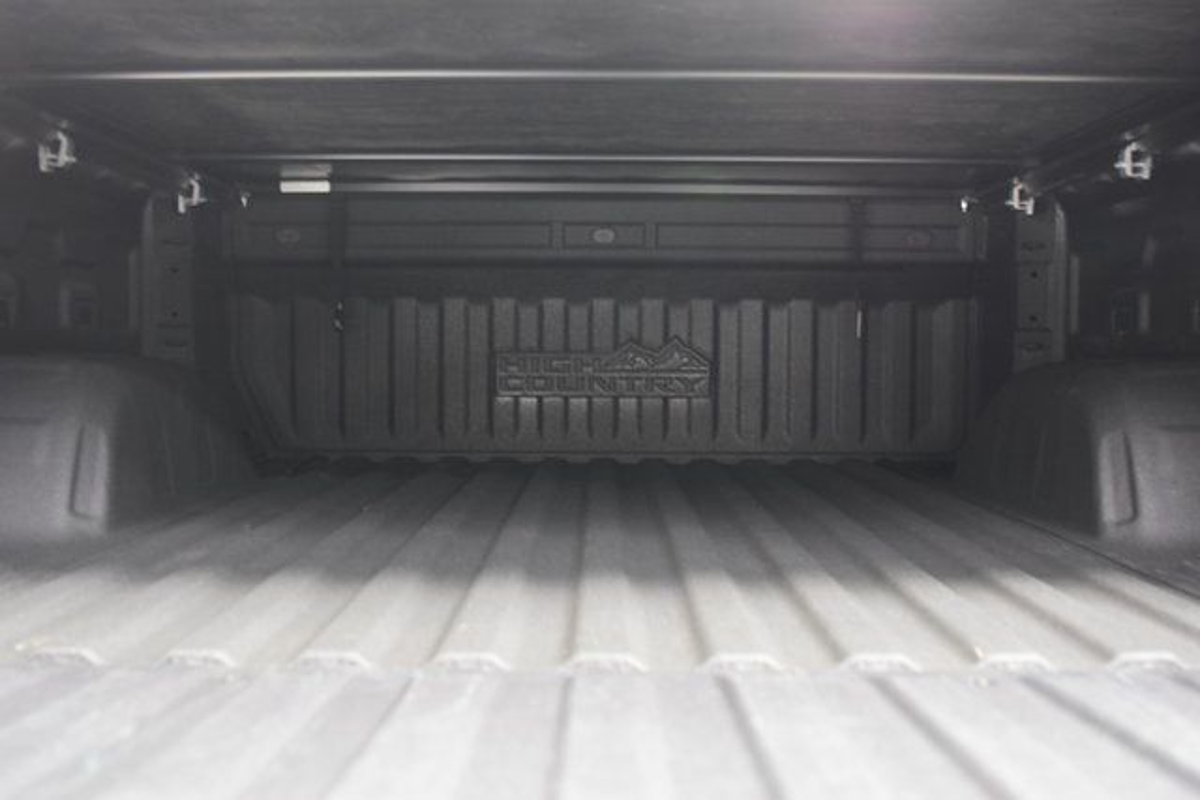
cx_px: 600
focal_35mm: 36
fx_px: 1200
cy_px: 400
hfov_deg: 53.1
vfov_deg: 36.9
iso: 1600
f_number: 2.8
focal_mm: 24
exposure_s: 1/6
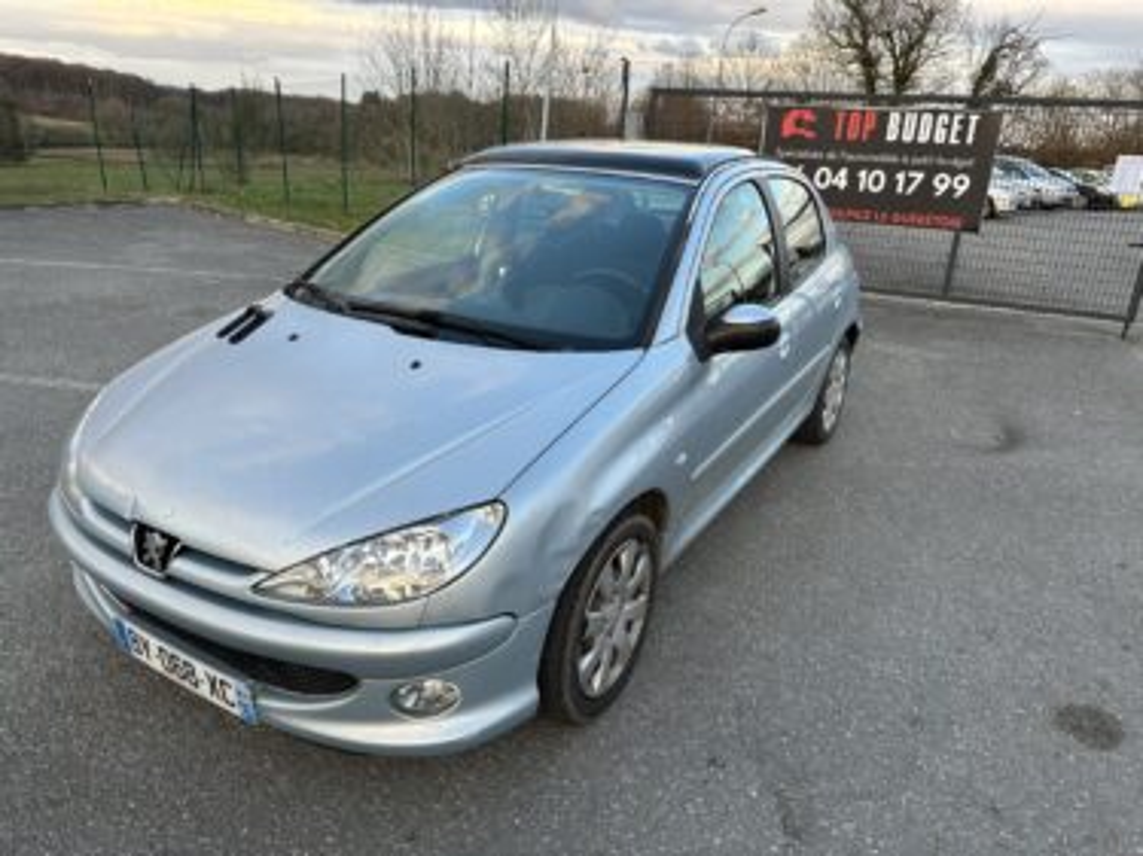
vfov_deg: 56.8
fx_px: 792
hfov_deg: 71.6
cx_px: 572
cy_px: 428
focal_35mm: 24
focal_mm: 6.86
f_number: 1.78
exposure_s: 1/279
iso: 80
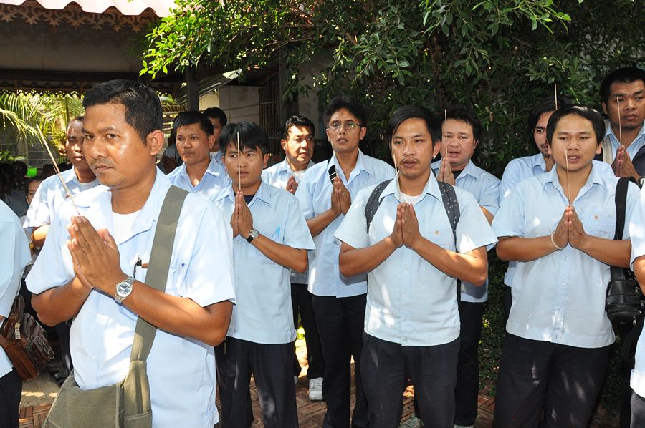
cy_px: 214
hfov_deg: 57.3
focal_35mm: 33
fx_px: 591
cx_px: 322
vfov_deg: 39.9
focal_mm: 22
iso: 1600
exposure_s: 1/200
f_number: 13
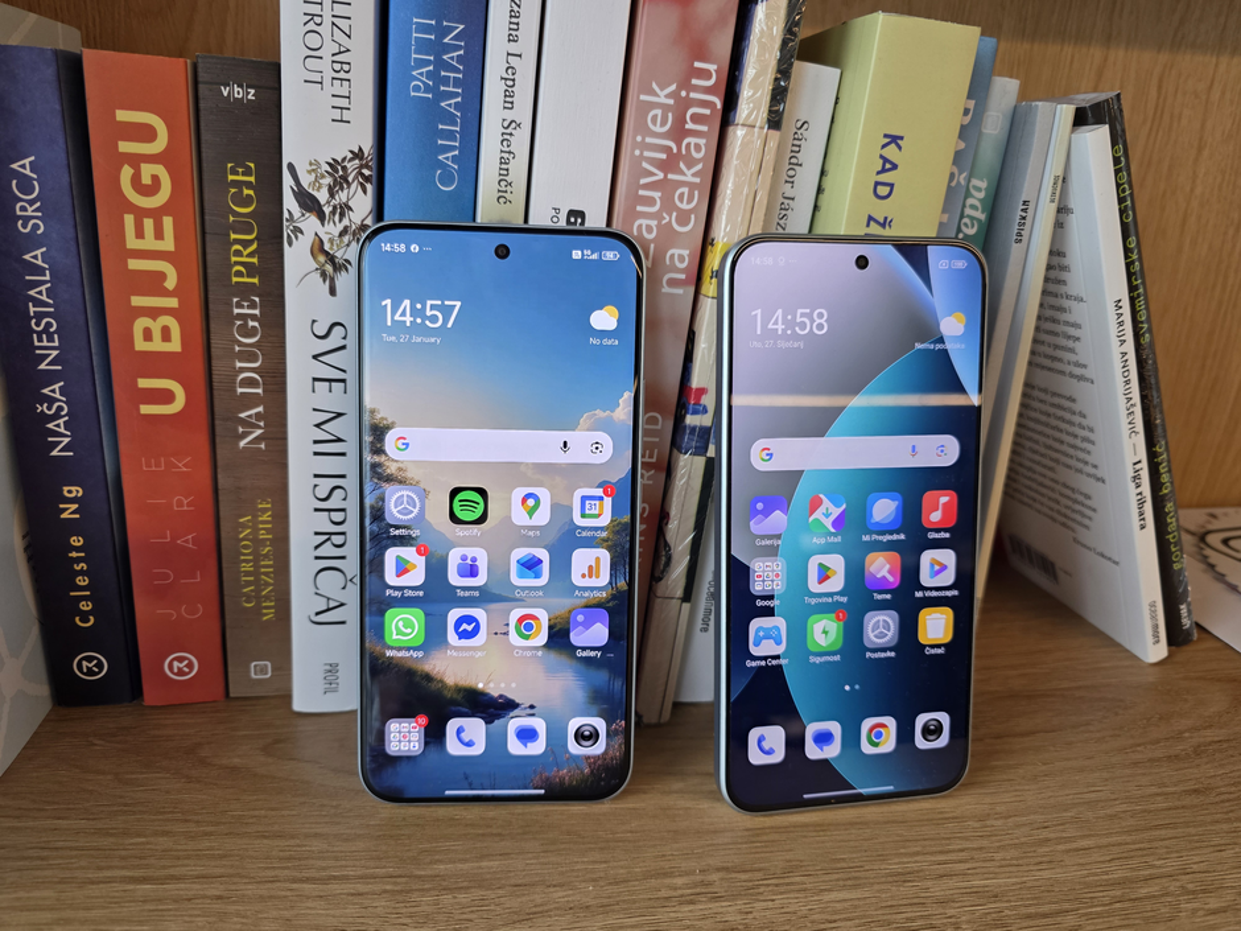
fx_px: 825
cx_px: 620
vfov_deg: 58.9
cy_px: 466
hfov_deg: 73.9
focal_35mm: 23
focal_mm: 6.3
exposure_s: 1/66
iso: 125
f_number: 1.7
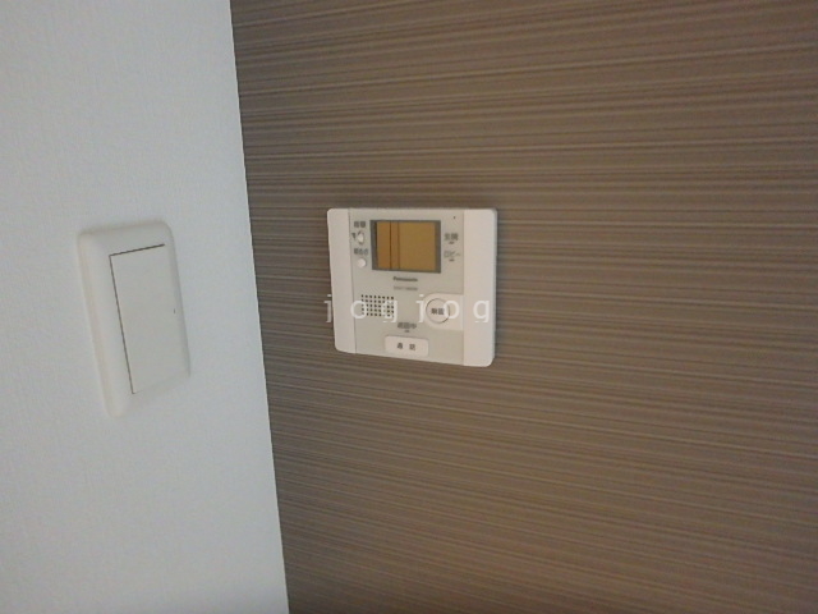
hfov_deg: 79.0
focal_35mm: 21
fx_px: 496
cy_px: 307
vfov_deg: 63.4
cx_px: 409
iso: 800
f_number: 3.5
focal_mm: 3.7
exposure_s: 1/20
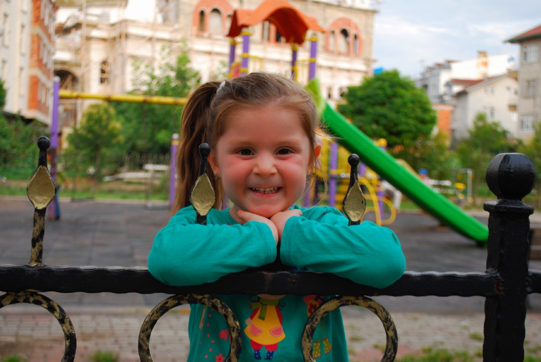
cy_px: 181
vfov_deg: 25.8
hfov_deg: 37.8
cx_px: 270
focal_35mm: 52
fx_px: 790
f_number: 5.6
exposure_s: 1/125
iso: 180
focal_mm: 35
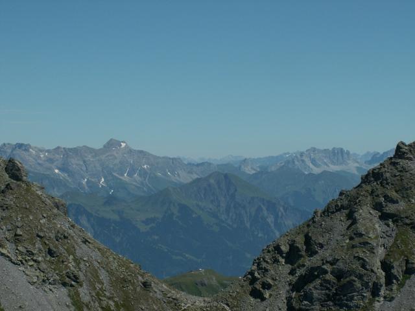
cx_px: 208
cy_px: 156
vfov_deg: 14.1
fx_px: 1259
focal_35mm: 105
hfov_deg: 18.7
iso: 50
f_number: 8
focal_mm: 17.16
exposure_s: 1/320
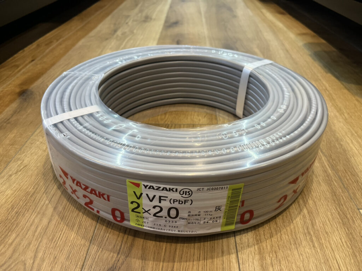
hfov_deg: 67.3
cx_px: 181
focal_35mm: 26
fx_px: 272
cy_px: 136
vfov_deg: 53.1
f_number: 1.6
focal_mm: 5.1
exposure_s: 1/100
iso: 125
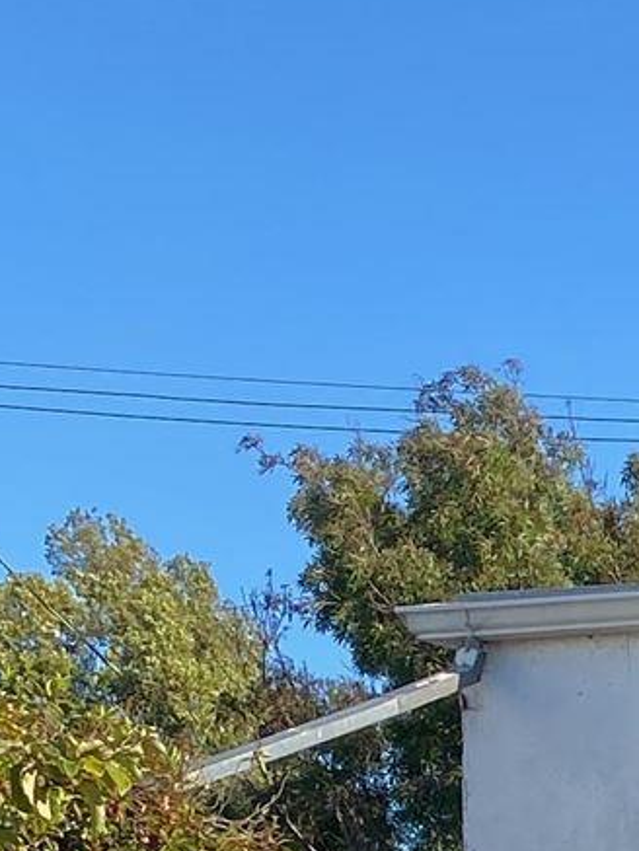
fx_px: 3370
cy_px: 1279
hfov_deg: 9.5
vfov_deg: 13.5
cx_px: 1590
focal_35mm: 137
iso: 32
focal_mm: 4.25
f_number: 1.8
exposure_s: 1/1218
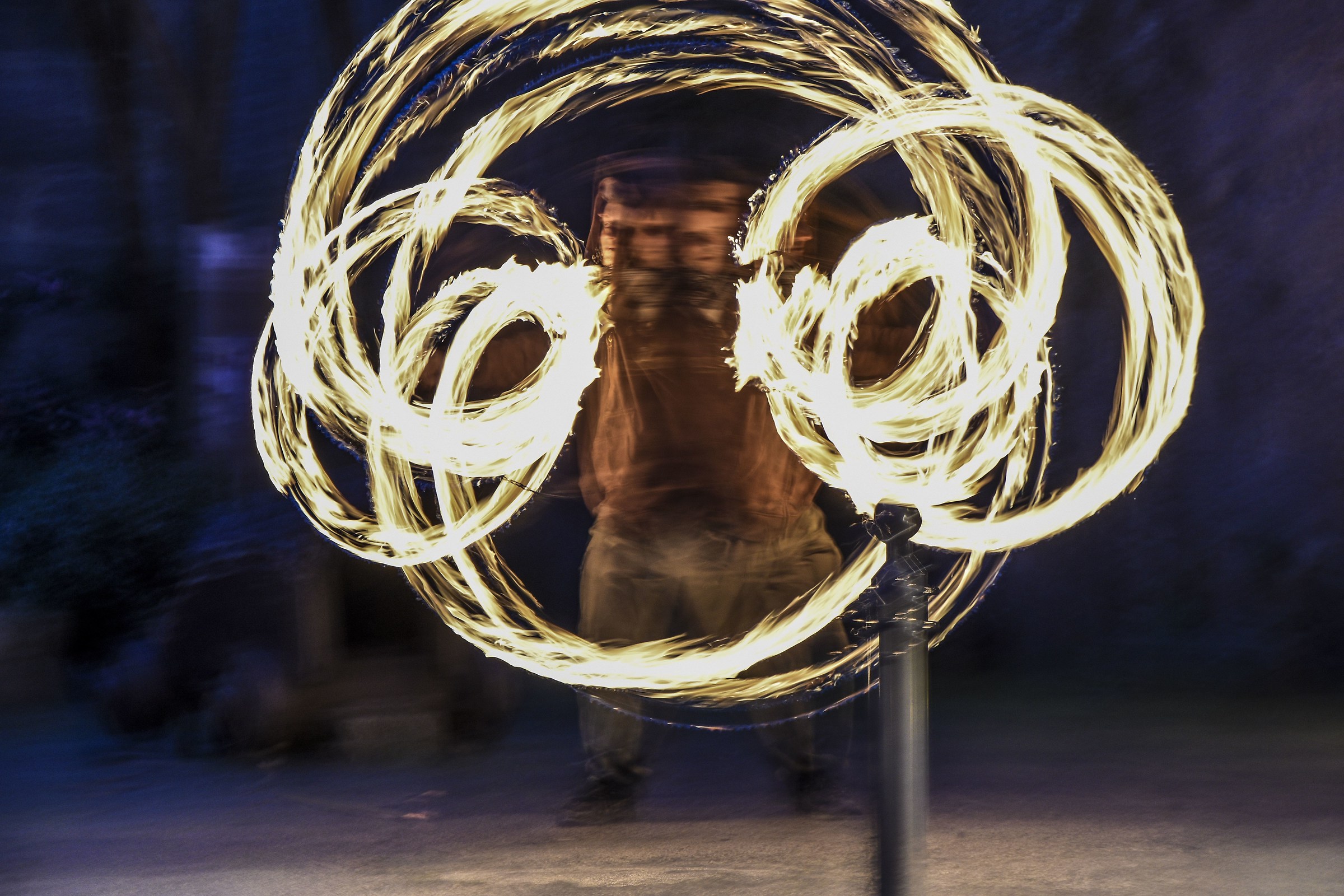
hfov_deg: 19.5
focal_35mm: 105
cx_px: 672
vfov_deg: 13.0
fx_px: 3920
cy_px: 448
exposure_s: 3
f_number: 5.6
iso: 400
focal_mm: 70
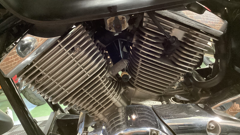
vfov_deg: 34.6
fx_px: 216
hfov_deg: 58.0
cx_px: 120
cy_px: 55
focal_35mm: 34
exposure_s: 1/20
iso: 800
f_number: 2.4
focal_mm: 3.3
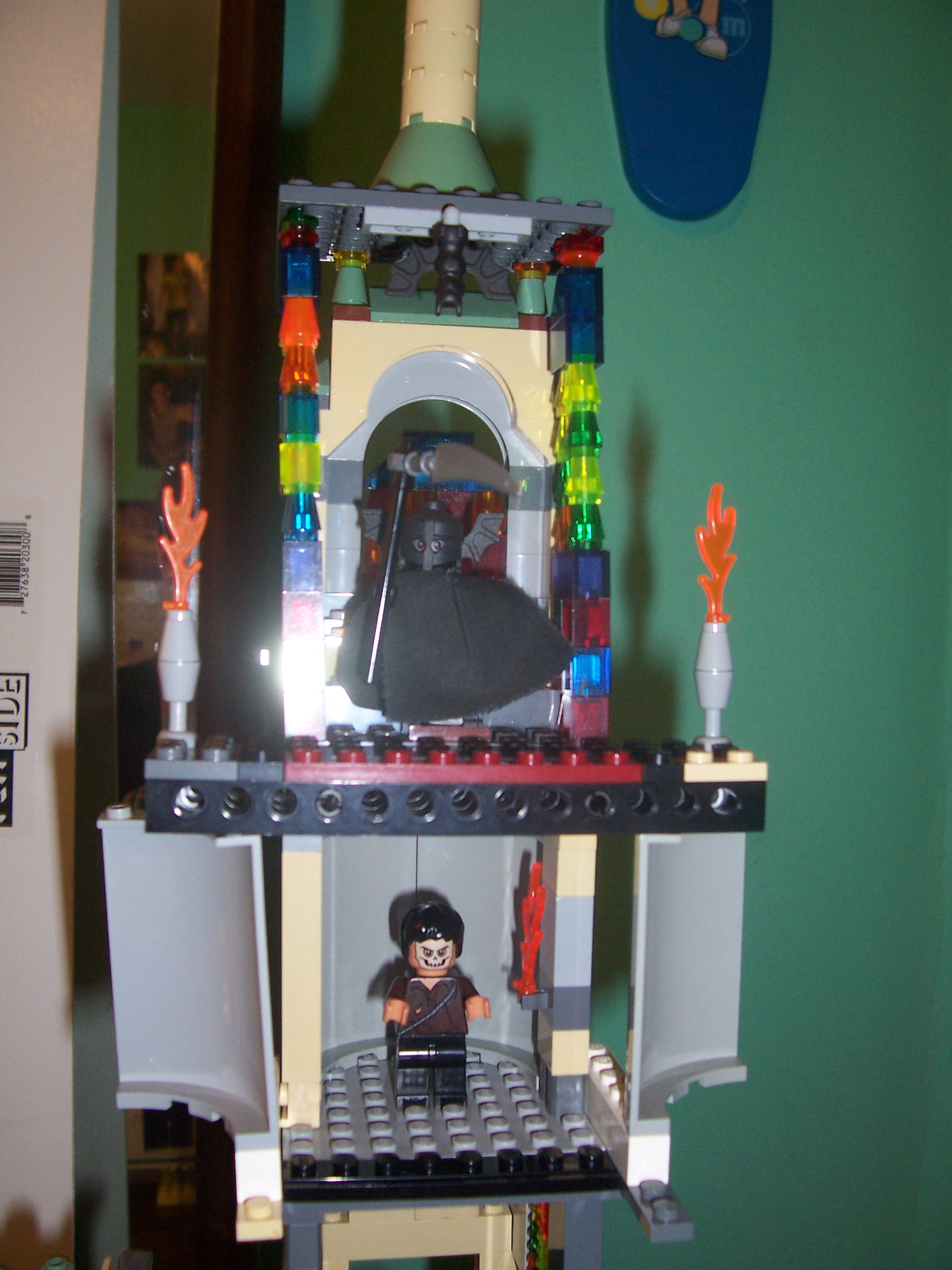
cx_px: 476
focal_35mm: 34
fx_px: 1247
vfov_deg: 54.0
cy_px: 635
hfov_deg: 41.8
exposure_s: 1/60
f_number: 2.7
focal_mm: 5.6
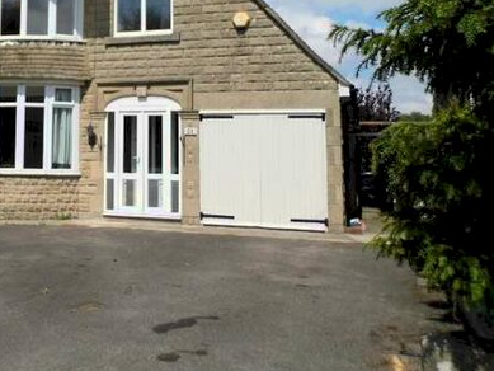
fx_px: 642
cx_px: 95
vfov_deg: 31.4
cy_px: 77
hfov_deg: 40.3
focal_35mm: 45
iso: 100
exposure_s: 1/320
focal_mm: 4.5
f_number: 8.9
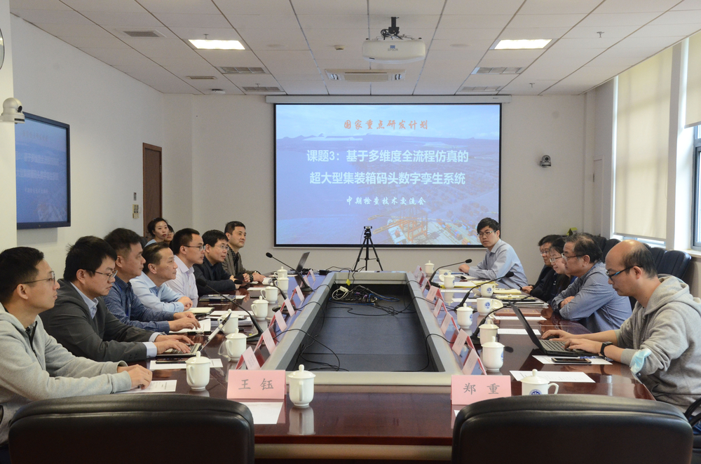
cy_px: 232
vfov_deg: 27.9
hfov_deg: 41.2
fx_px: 933
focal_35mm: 48
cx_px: 350
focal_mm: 32
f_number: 13
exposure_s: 1/30
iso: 1600
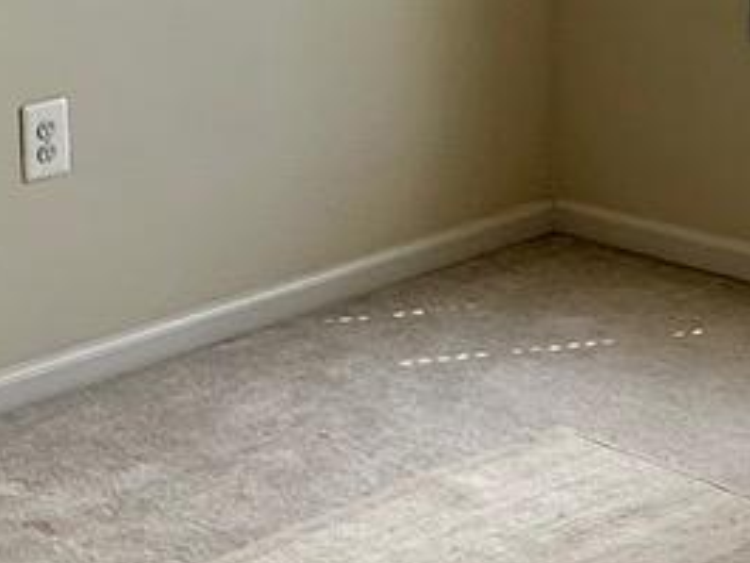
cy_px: 65
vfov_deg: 13.6
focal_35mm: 108
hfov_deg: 18.0
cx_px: 620
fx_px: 2341
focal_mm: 2.22
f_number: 2.2
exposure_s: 1/187
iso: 40
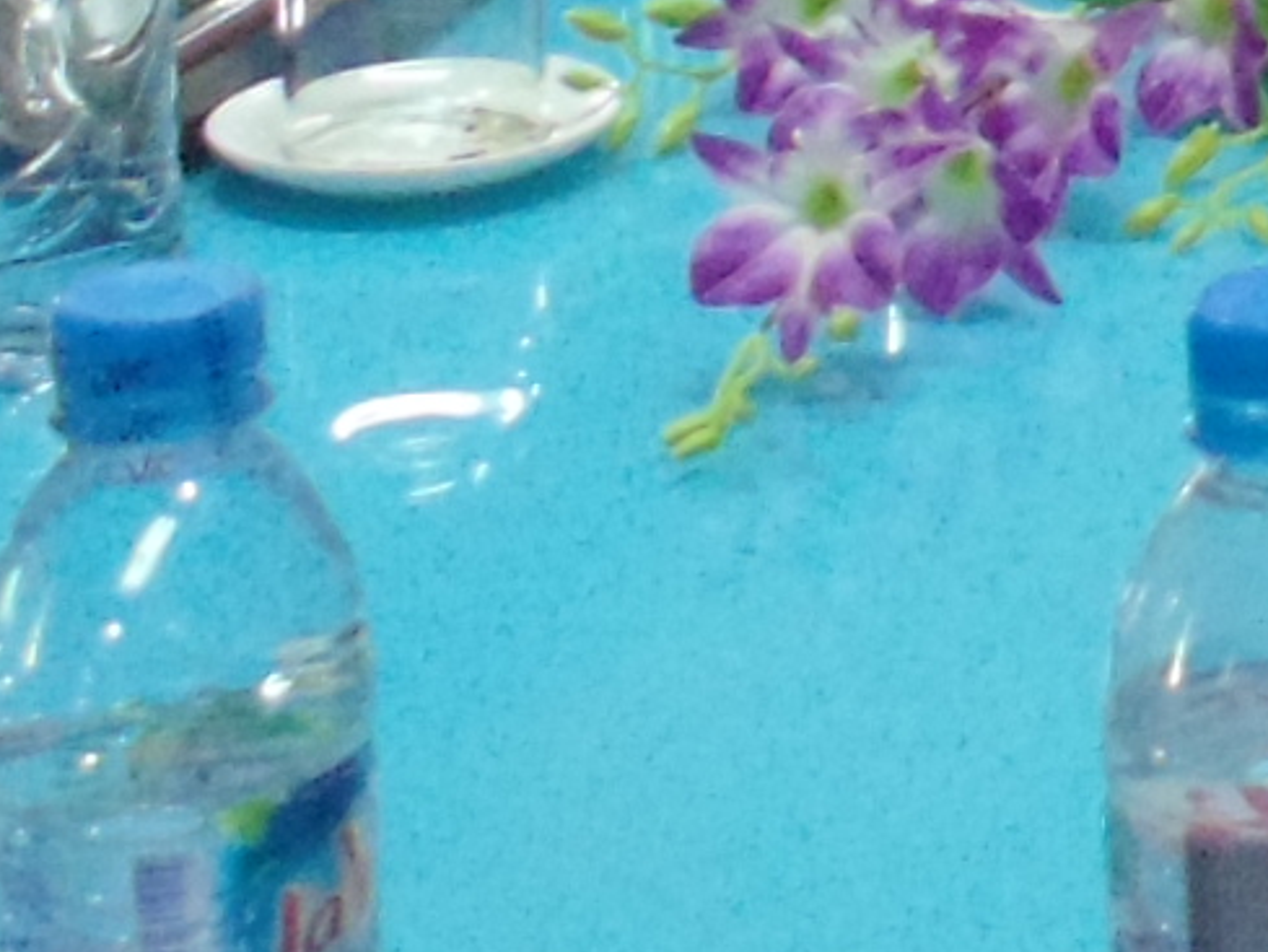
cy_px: -1214
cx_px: 2344
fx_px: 6009
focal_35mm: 164
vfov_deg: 8.4
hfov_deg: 11.2
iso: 320
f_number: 3.1
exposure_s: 1/30
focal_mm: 4
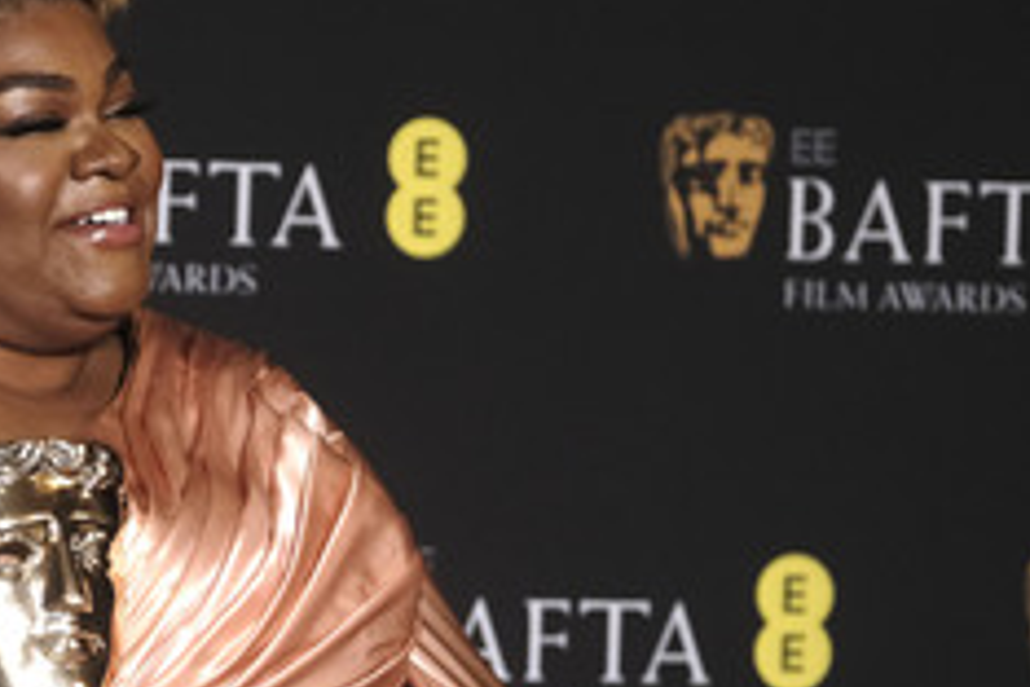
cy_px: 533
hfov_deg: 8.8
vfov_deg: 5.9
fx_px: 6666
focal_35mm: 233
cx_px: 42
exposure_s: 1/250
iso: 1600
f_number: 2.8
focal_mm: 80.4
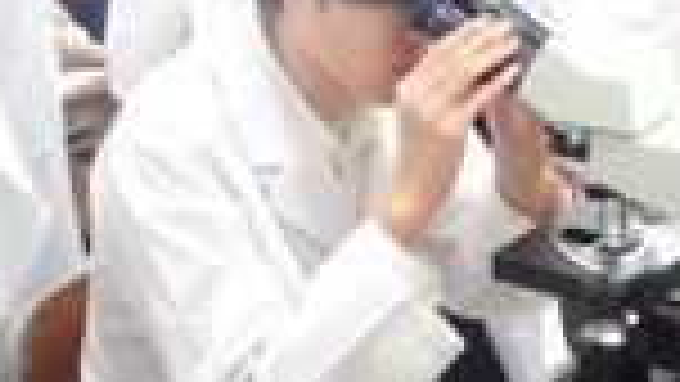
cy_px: 4
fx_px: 1353
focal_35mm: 75
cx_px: 356
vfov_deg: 15.8
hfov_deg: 28.2
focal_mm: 4.45
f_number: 3.5
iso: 320
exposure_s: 1/30
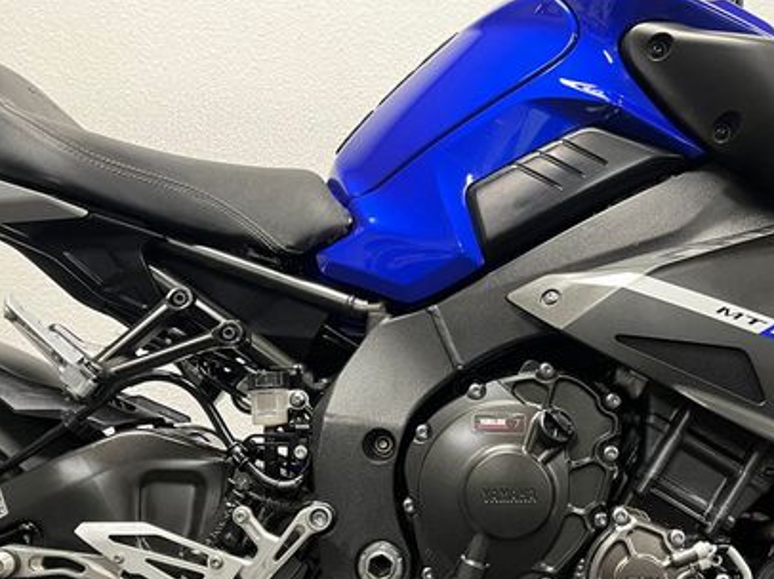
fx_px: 916
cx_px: 471
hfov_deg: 45.5
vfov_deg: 34.6
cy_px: 411
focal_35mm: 41
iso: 400
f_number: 1.6
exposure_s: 1/33
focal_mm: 5.1
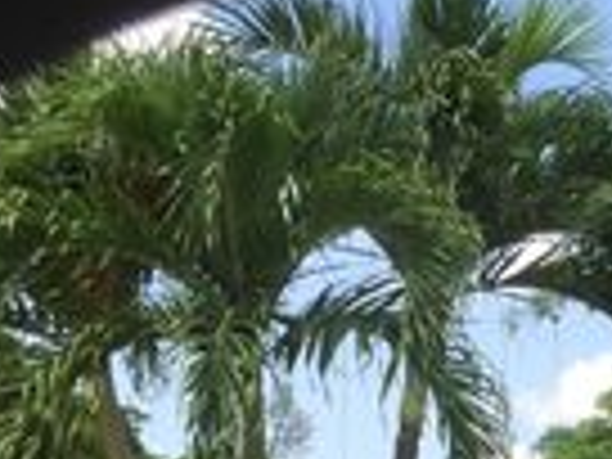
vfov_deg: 13.1
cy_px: 682
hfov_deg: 17.4
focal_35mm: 107
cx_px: 765
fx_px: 1892
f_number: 2.2
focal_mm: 4.15
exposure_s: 1/719
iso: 32
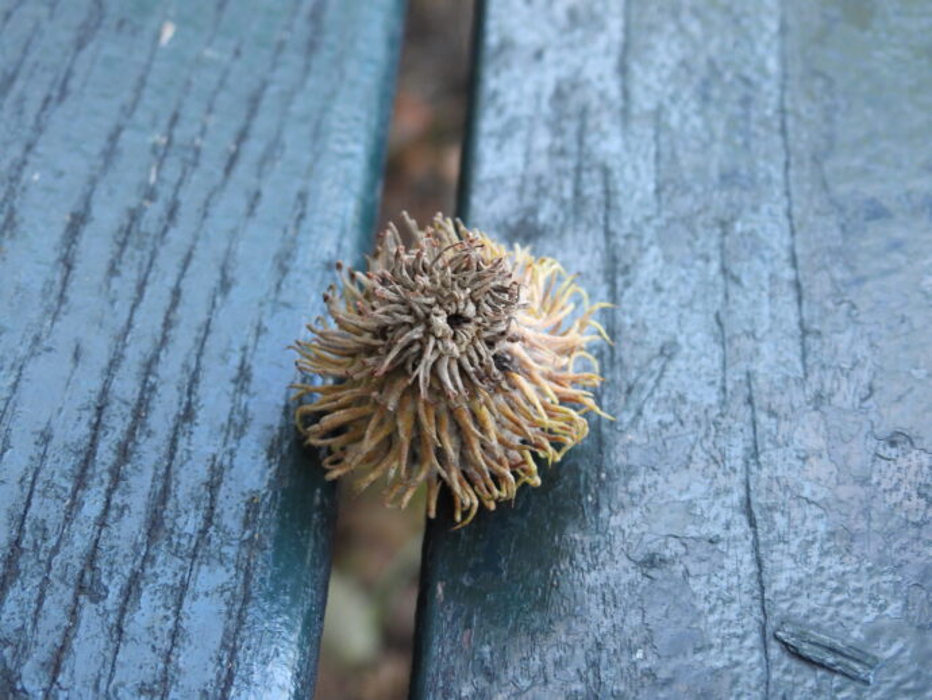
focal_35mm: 80
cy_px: 350
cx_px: 466
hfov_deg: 24.4
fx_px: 2155
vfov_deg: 18.4
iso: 320
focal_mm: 14.3
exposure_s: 1/60
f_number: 3.5
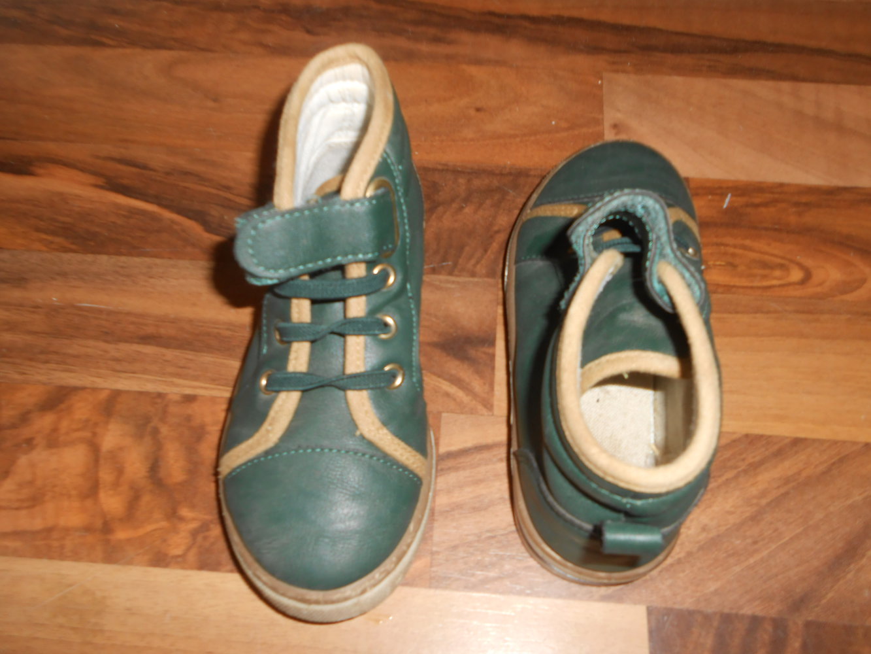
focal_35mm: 30
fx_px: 755
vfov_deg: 46.8
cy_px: 327
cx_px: 436
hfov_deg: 60.0
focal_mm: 5.3
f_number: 3.8
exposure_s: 1/25
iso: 80
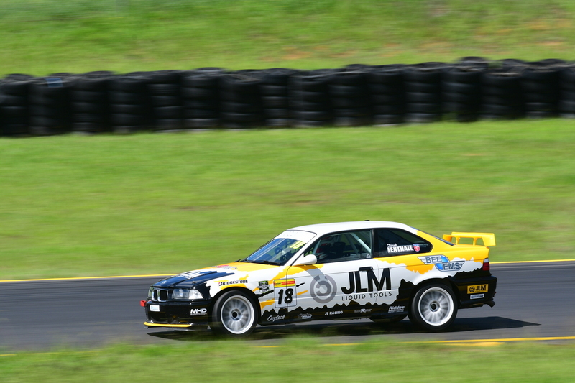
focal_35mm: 570
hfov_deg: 3.6
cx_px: 288
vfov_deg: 2.4
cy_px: 192
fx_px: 9102
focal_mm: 380
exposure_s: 1/125
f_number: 11
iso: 100
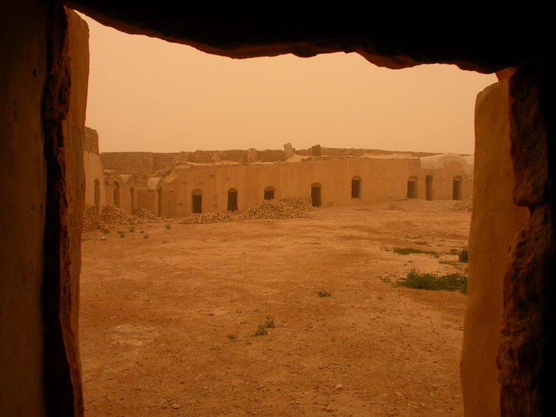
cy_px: 208
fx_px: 755
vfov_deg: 30.9
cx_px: 278
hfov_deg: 40.4
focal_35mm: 47
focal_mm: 9.8
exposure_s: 1/178
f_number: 5.7
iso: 100
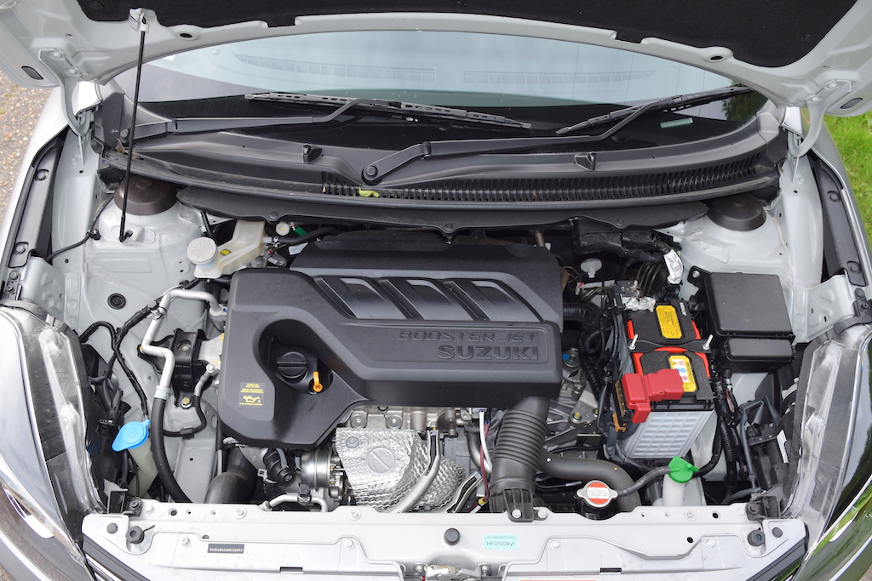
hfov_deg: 59.5
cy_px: 290
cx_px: 436
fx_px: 763
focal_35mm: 32
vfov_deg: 41.7
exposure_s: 1/160
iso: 100
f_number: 6.3
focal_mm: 21
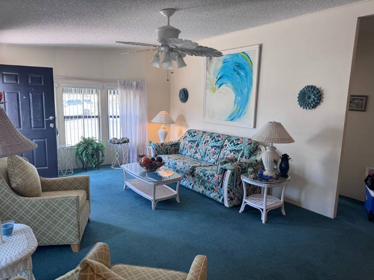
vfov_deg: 56.8
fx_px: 259
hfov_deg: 71.6
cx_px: 187
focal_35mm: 24
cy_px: 140
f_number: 1.78
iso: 125
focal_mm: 6.76
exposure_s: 1/120
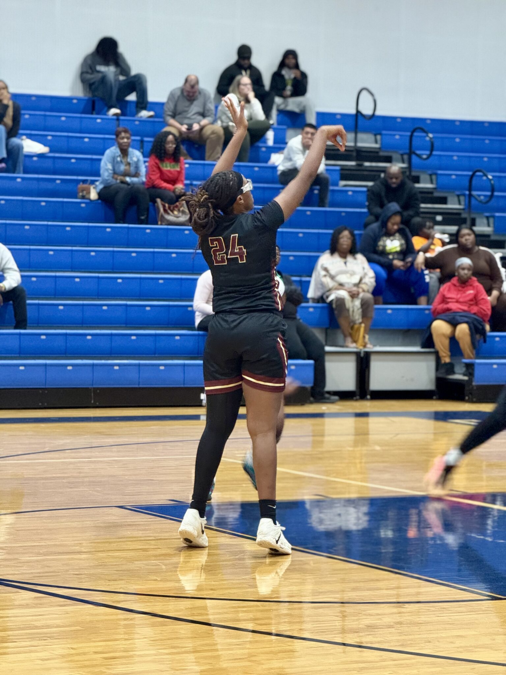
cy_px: 338
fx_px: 2339
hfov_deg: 12.3
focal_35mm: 120
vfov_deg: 16.4
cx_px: 253
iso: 500
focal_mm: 15.66
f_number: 2.8
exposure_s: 1/60
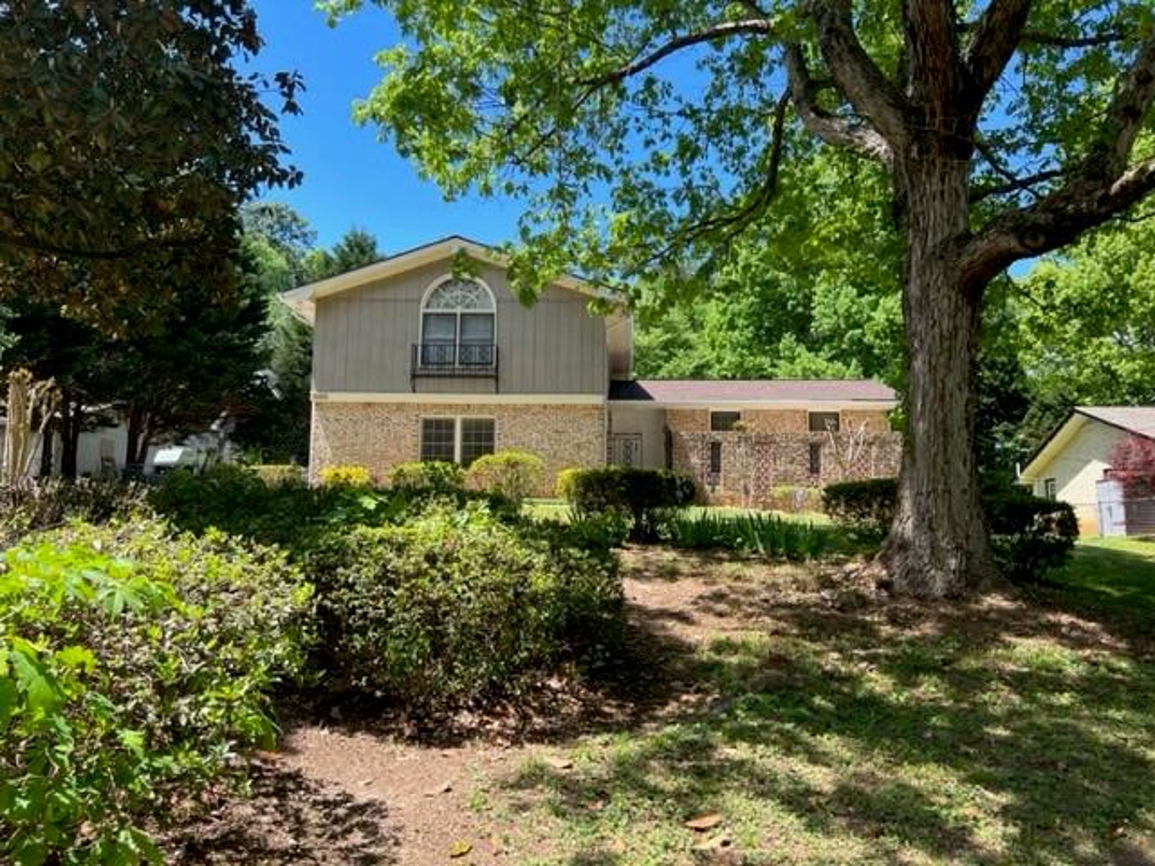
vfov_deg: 53.1
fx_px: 868
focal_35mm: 26
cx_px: 578
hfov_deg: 67.3
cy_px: 433
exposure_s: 1/1159
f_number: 1.5
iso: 50
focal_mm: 5.7
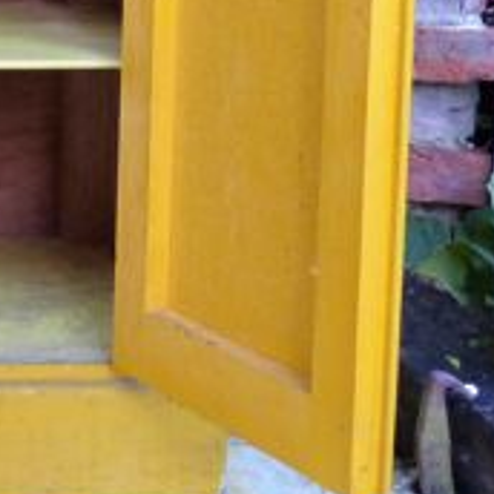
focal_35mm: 120
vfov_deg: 14.4
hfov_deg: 13.5
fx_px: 1937
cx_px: -287
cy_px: 75
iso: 400
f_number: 2.8
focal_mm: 6.8
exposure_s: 1/60
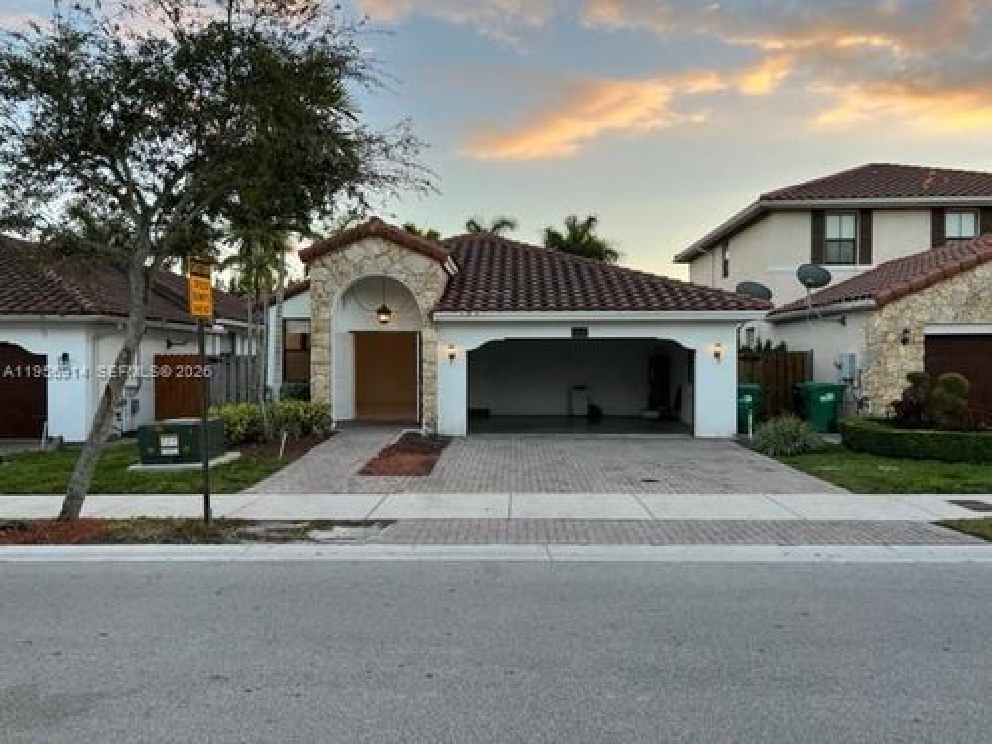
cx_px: 496
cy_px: 372
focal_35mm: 26
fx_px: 745
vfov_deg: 53.1
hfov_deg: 67.3
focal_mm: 5.7
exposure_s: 1/397
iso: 50
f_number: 1.5
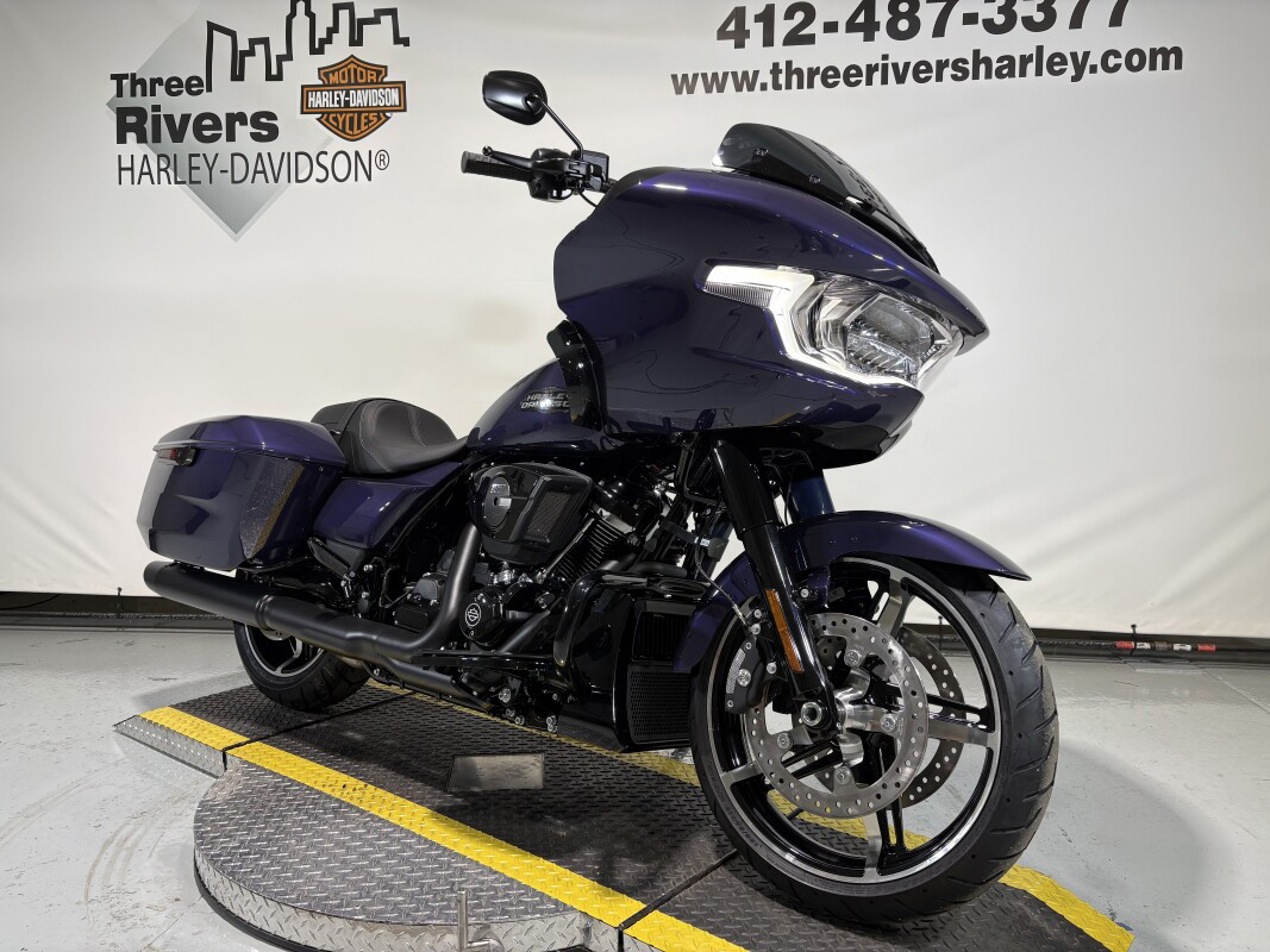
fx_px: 954
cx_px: 635
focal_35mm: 26
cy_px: 476
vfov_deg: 53.1
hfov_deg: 67.3
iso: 50
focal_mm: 5.96
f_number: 1.6
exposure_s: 1/120
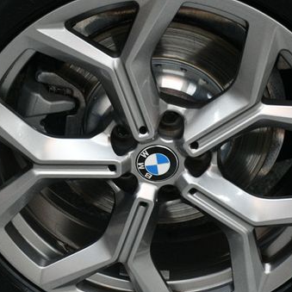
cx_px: 152
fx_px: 964
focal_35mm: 101
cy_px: 156
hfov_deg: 17.2
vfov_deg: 17.2
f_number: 4.5
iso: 2800
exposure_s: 1/125
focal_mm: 42
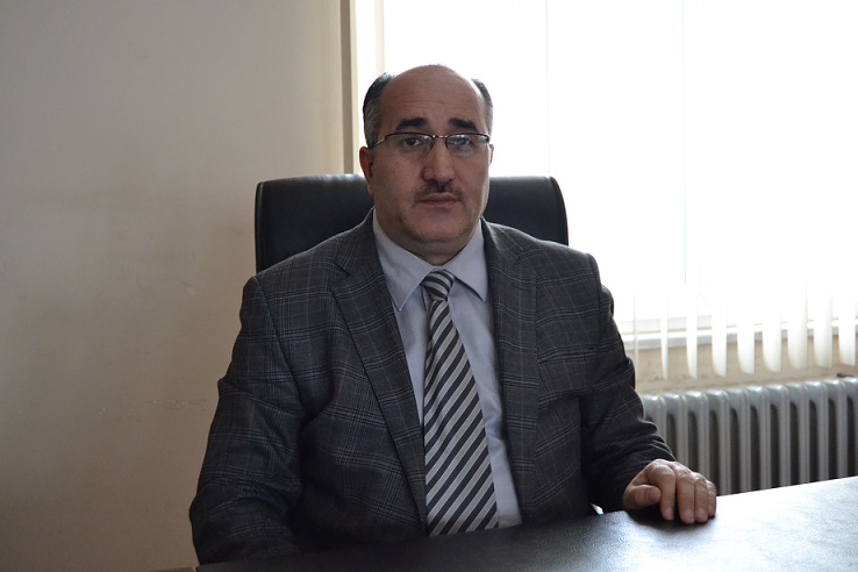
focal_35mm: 48
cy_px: 286
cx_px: 429
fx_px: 1144
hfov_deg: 41.1
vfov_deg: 28.1
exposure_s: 1/125
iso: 3200
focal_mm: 32
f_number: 4.5
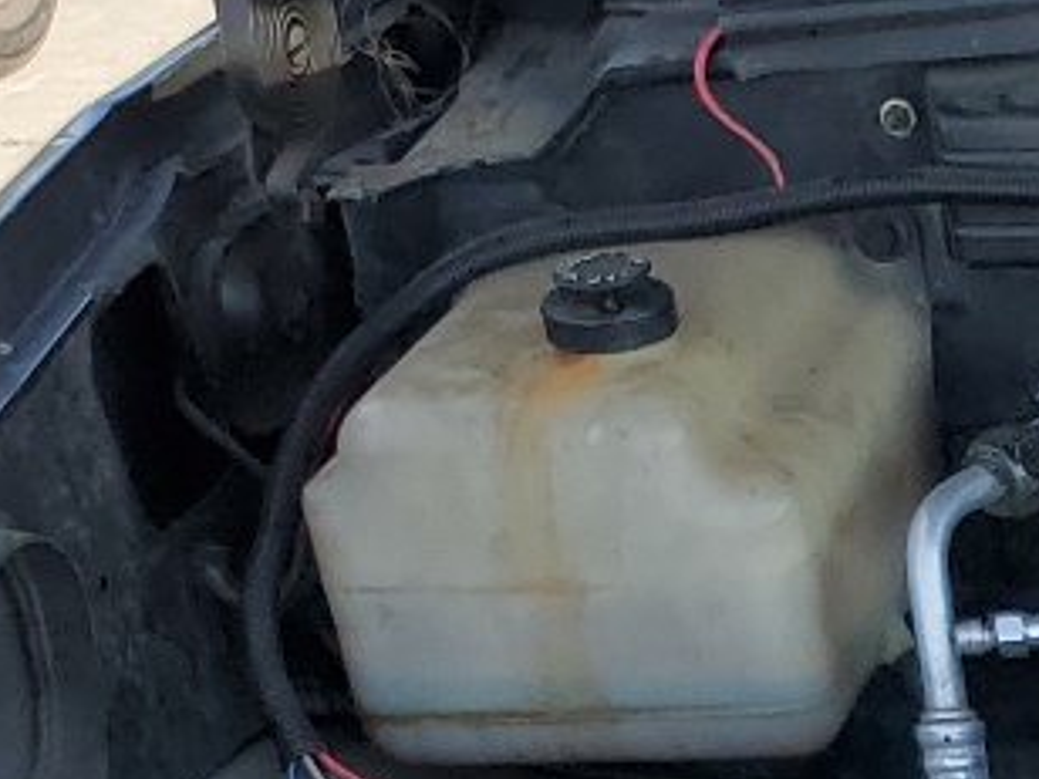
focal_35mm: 135
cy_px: 1254
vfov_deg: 10.5
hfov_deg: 12.7
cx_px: 2095
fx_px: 4052
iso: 50
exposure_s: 1/909
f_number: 1.5
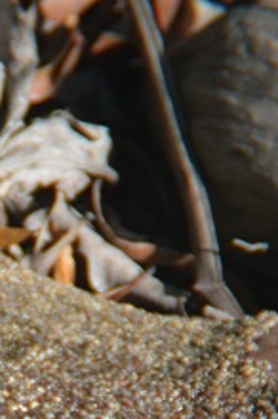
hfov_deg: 1.3
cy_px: 440
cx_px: -114
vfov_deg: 2.0
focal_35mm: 1025
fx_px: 11910
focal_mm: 200
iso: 720
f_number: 5.6
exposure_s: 1/1000
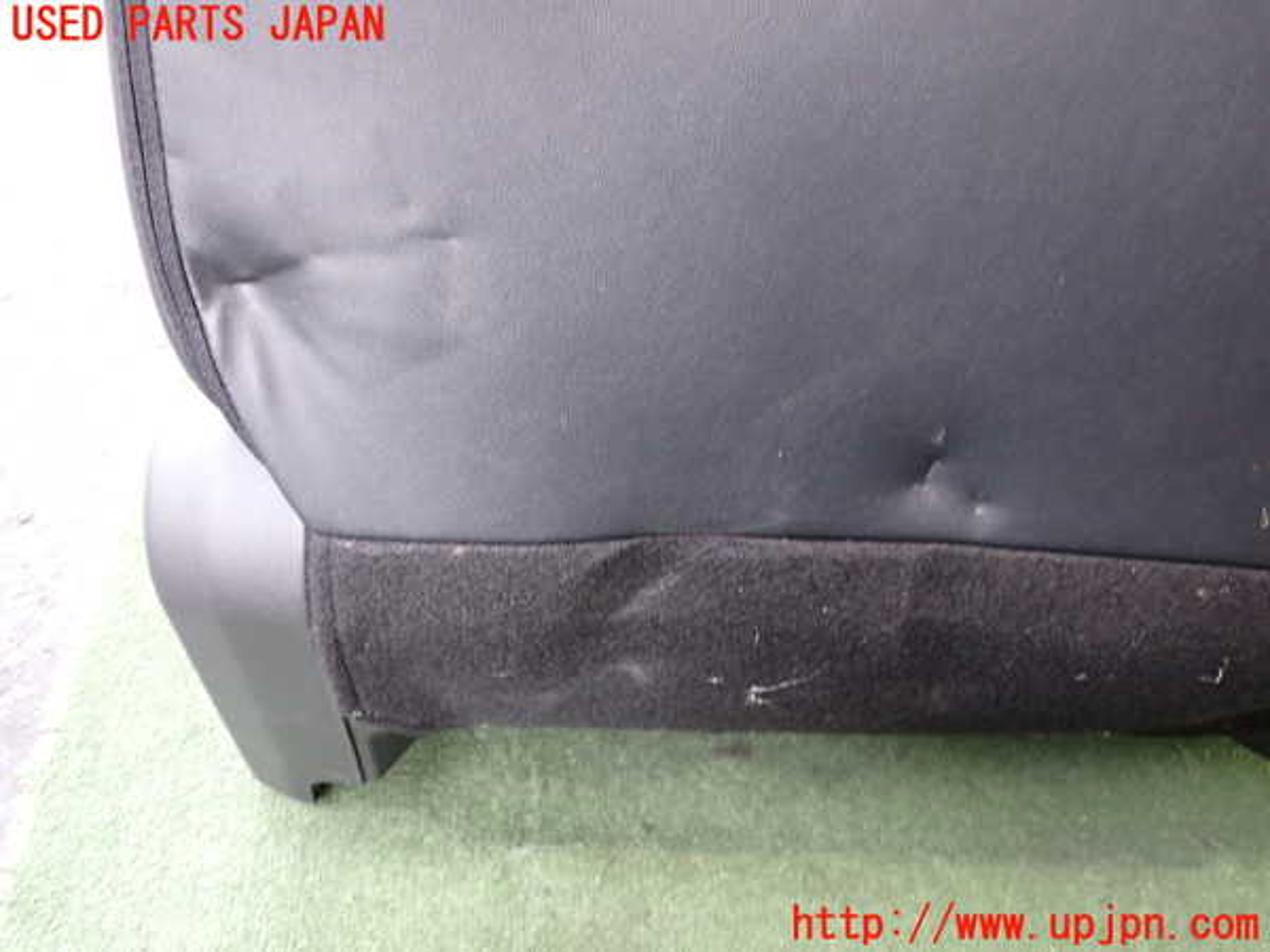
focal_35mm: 30
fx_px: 1101
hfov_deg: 60.0
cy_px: 476
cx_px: 635
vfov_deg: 46.8
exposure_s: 1/30
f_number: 2.3
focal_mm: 5.4
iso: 320
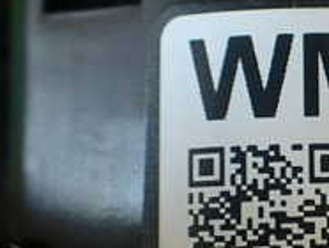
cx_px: 421
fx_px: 980
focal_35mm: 103
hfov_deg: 17.9
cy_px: 209
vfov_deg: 14.3
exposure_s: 1/50
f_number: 2.4
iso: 200
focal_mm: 5.79
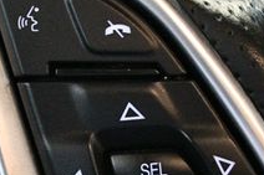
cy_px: 97
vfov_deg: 10.1
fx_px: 997
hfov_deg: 15.1
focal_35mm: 136
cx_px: 112
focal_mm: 30
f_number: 4.5
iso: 7200
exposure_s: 1/60
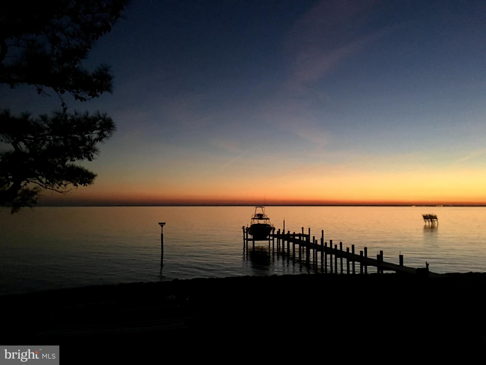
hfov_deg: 61.7
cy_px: 182
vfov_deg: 48.2
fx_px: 407
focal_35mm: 29
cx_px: 243
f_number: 2.2
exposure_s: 1/4
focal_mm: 4.15
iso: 160
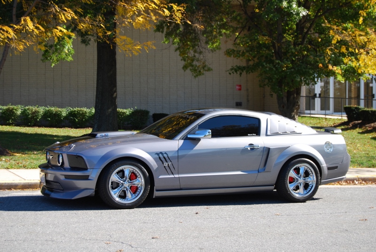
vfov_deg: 19.8
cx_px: 188
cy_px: 126
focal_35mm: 69
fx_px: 722
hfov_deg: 29.2
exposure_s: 1/125
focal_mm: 46
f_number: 5.6
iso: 100
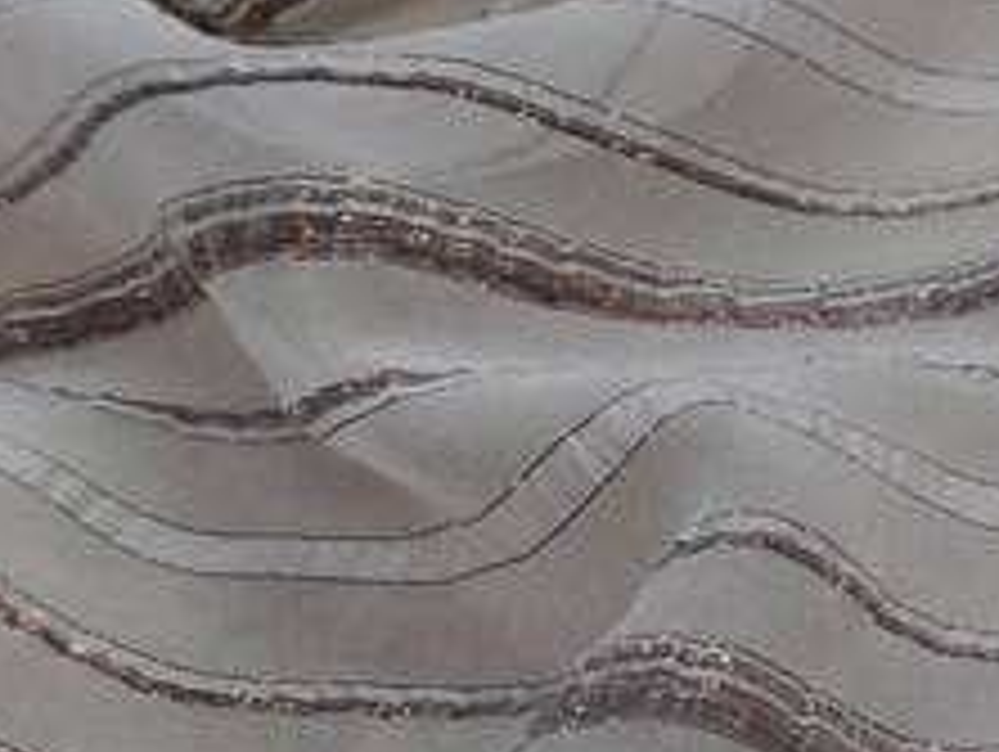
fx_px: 2542
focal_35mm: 88
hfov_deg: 18.5
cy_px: 482
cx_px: 1674
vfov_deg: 16.8
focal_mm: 4.1
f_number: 2.8
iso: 160
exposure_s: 1/30
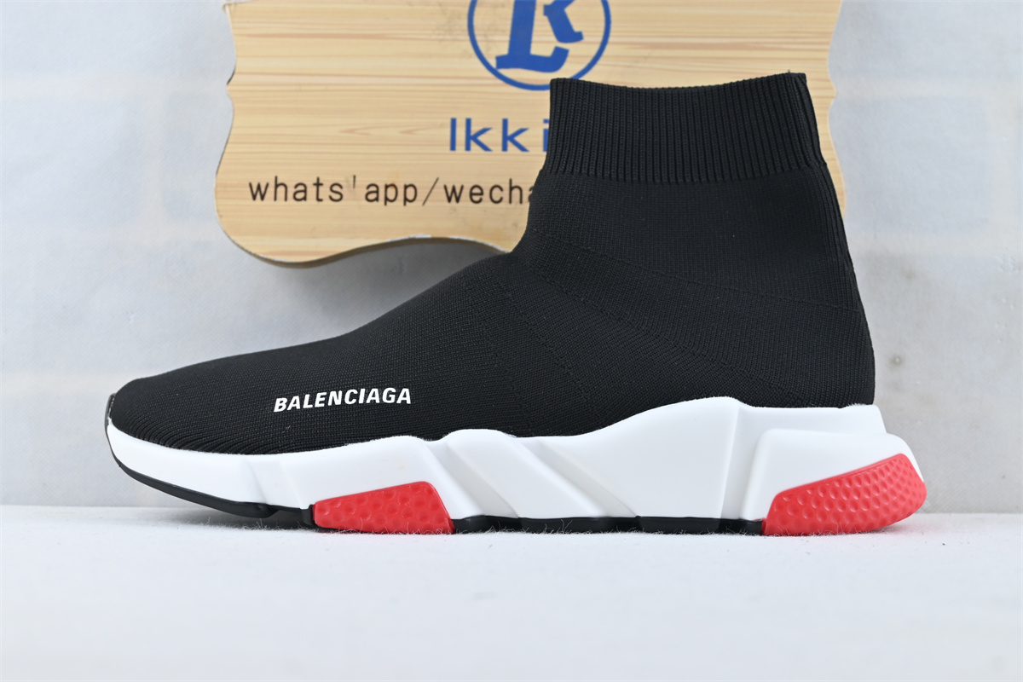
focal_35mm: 46
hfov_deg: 43.0
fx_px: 1300
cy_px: 341
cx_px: 512
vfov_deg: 29.4
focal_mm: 30.5
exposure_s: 1/40
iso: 100
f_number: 4.8
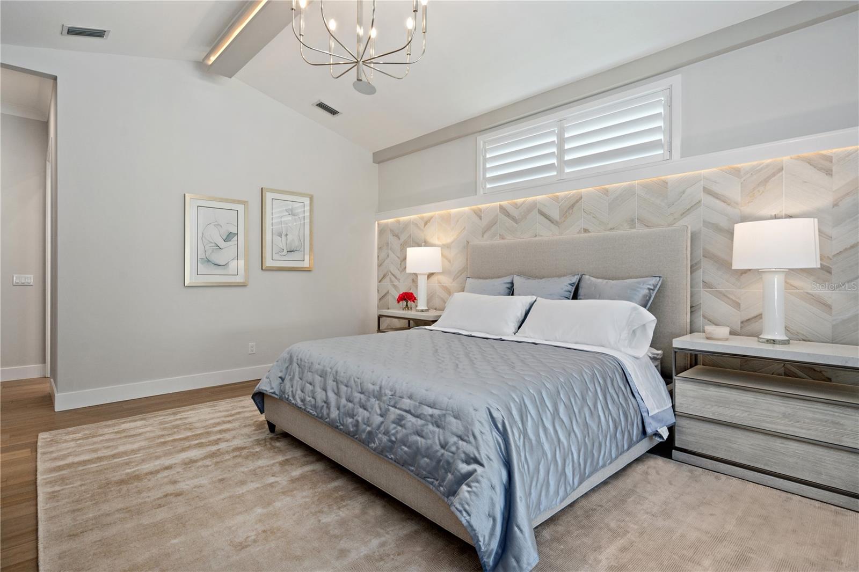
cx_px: 430
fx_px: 406
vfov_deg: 70.4
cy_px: 286
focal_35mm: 17
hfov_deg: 93.3
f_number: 8
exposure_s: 1/25
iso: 250
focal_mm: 17
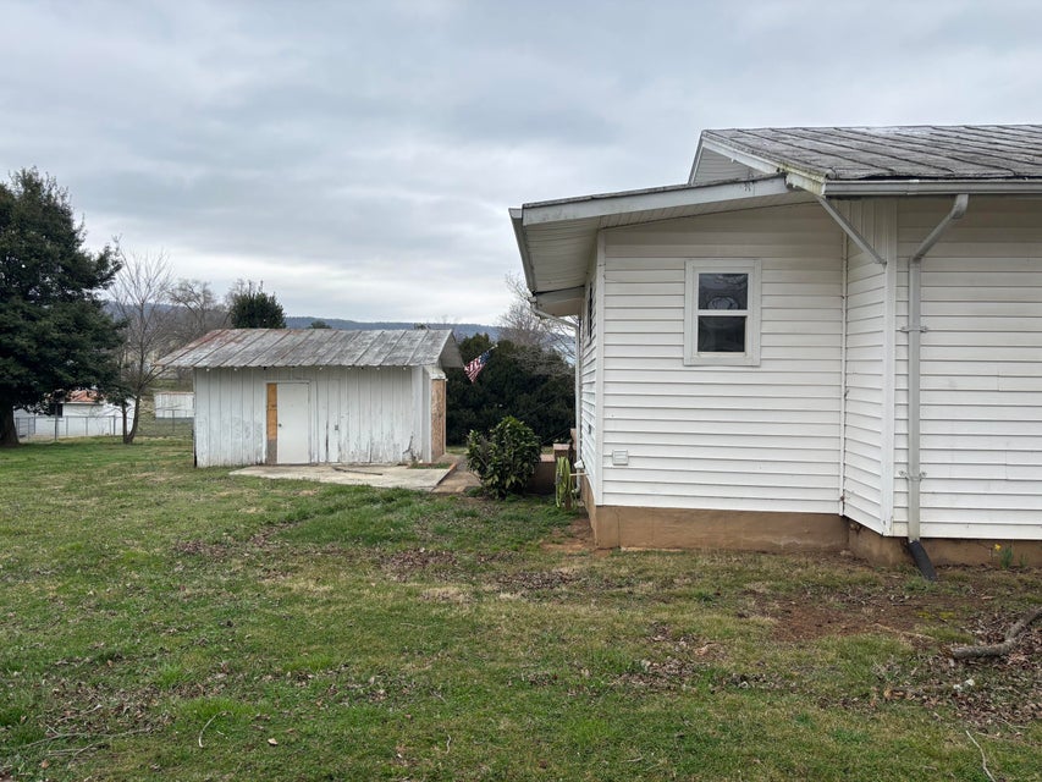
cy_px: 391
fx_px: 783
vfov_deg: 53.1
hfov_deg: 67.3
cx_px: 521
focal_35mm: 26
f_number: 1.6
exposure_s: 1/1876
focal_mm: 5.96
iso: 50
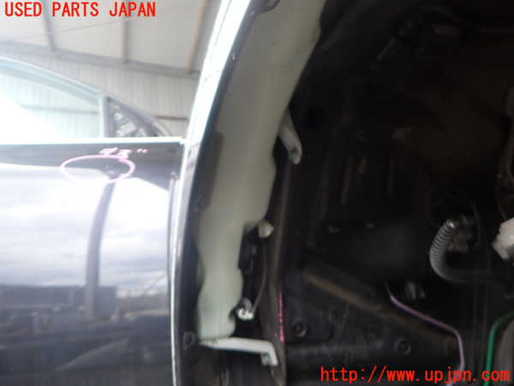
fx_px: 371
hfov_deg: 69.4
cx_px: 257
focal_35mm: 25
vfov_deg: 54.9
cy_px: 193
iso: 200
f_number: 2
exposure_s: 1/125
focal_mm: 4.5
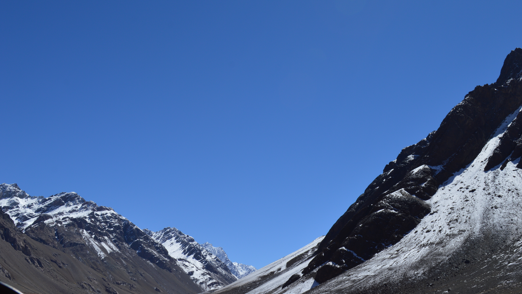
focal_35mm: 41
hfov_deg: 49.4
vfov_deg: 29.0
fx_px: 568
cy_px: 161
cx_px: 262
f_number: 10
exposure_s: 1/400
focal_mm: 26
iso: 100
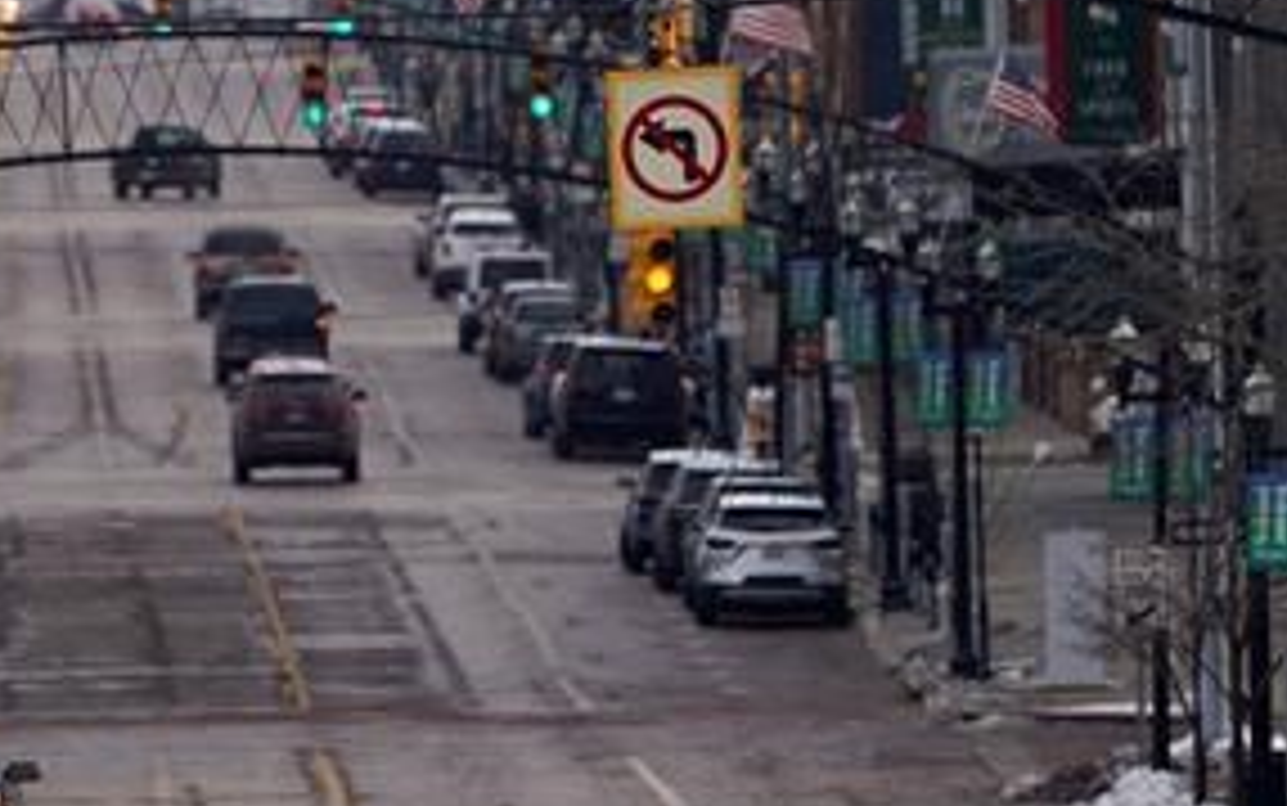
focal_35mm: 892
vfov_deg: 1.5
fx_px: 31299
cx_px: 338
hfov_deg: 2.4
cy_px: 326
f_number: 5.6
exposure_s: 1/2500
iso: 800
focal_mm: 385
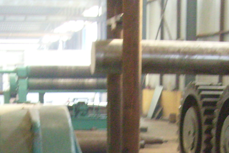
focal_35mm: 99
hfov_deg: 20.6
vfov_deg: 13.2
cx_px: 95
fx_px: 630
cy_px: 219
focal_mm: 5.8
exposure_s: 1/45
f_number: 2.8
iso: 200
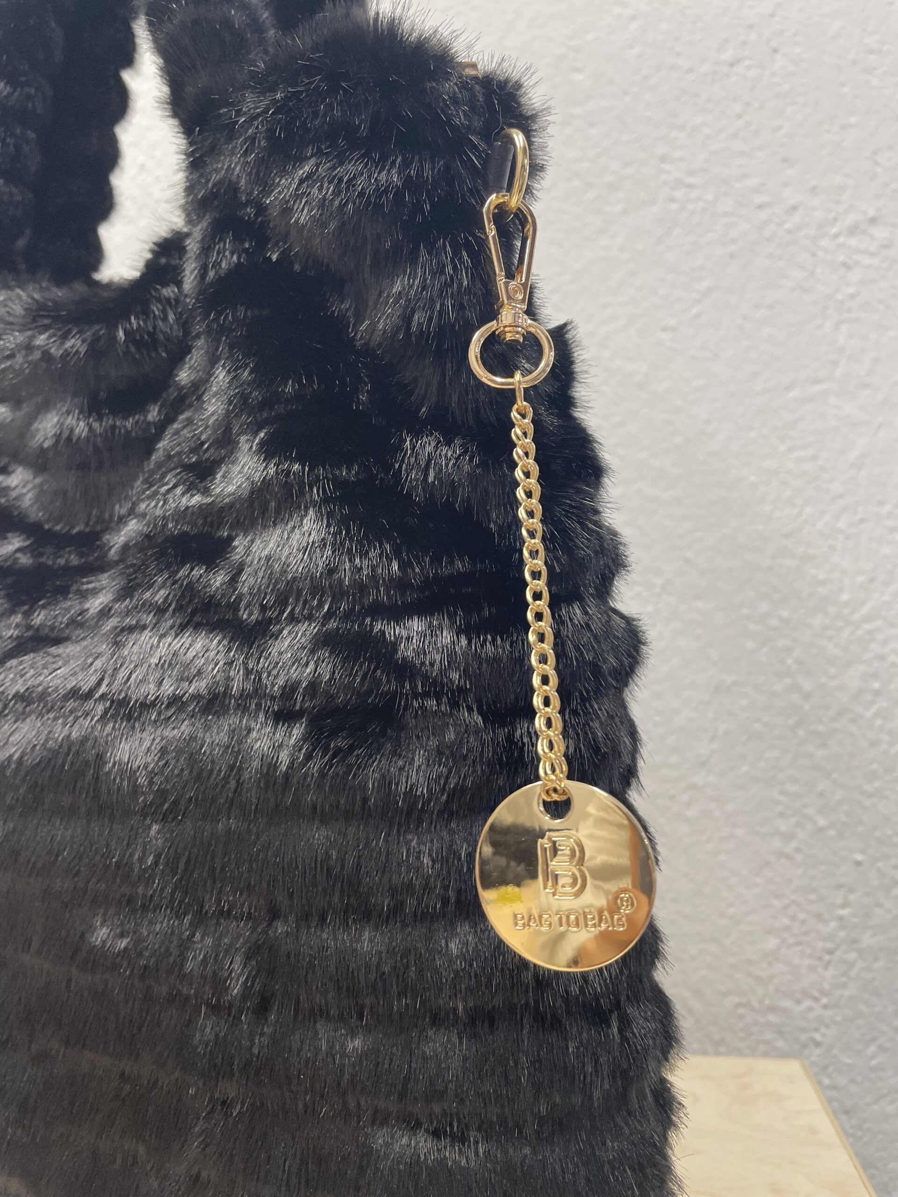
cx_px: 449
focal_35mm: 26
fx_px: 899
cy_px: 598
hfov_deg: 53.1
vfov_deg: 67.3
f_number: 1.6
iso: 100
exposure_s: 1/100
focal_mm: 4.2
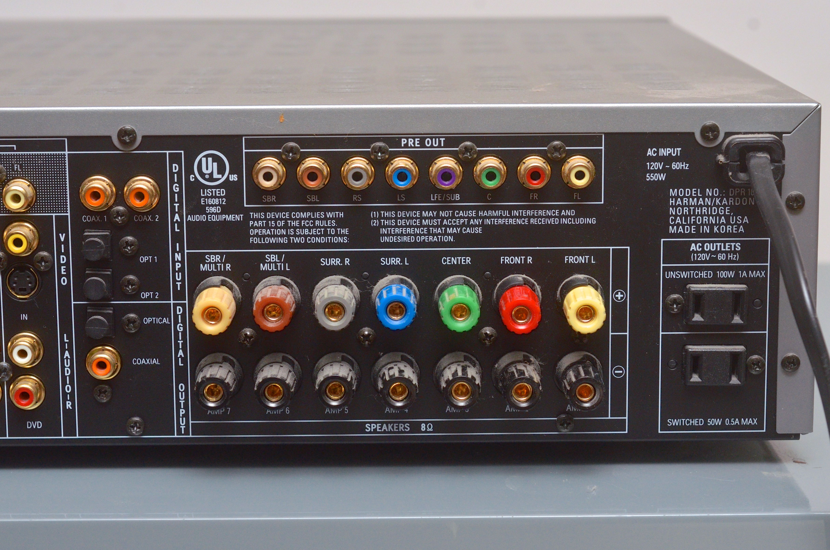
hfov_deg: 24.7
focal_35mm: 82
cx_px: 415
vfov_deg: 16.5
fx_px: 1898
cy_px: 275
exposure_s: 1/125
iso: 800
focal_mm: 55
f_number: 8
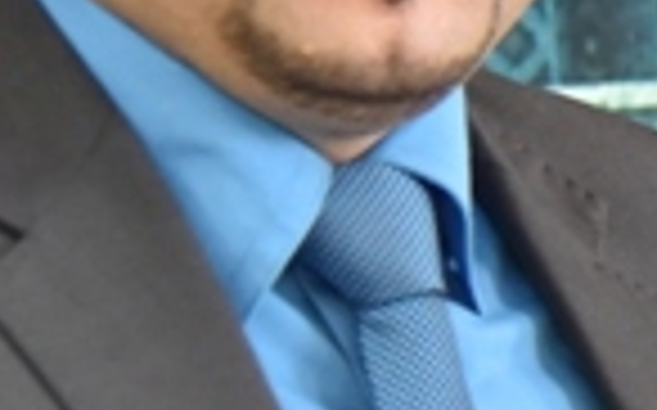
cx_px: 1350
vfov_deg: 3.2
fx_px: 7425
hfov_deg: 5.0
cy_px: 471
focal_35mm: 415
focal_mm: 58
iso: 2000
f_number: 4
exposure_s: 1/200
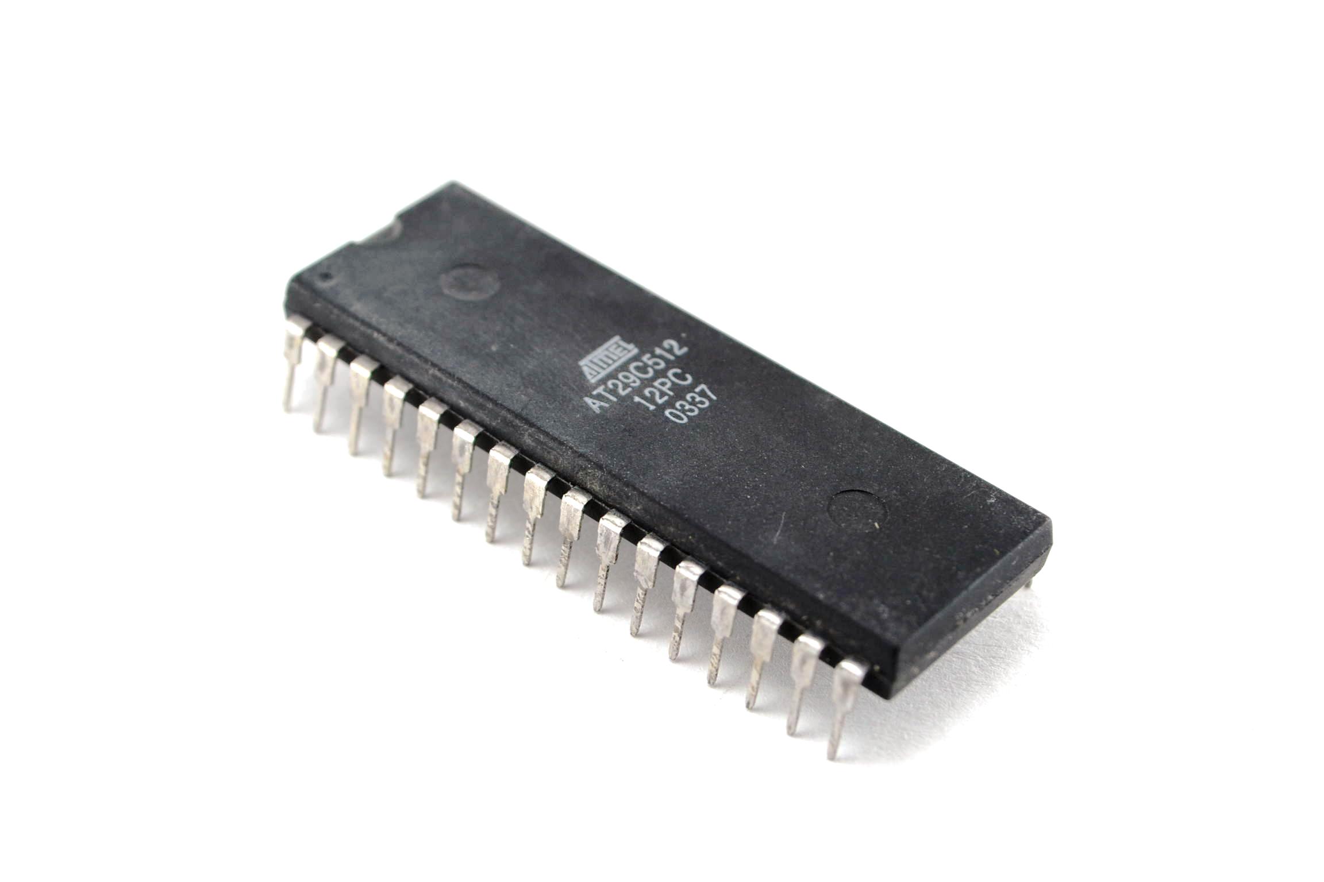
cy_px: 441
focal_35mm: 82
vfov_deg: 16.6
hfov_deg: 24.6
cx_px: 662
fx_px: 3034
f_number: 10
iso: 200
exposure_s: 1/100
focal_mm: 55
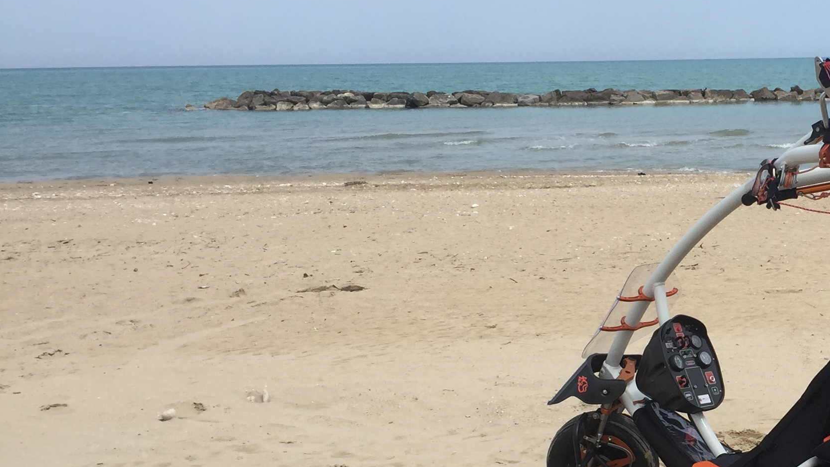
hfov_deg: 31.6
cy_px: 356
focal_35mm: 62
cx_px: 806
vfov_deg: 19.3
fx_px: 1365
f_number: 2.2
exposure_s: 1/2639
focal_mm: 4.15
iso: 32
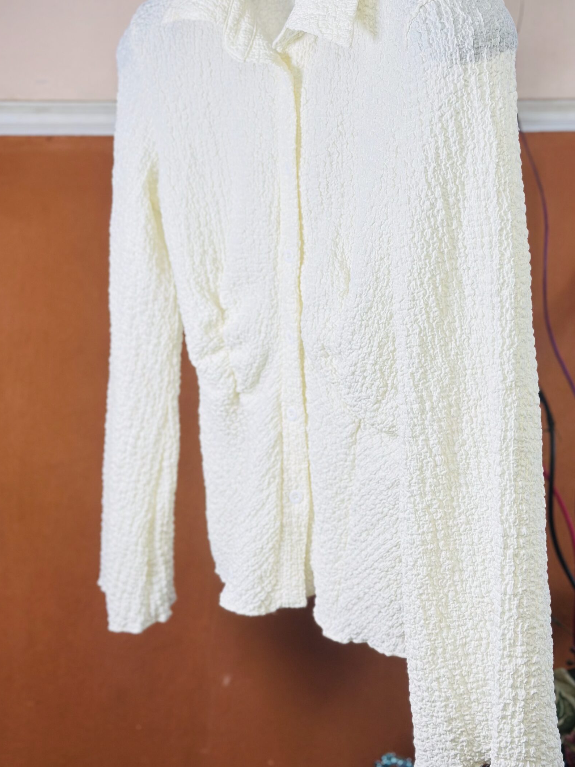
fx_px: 1285
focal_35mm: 58
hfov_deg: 25.2
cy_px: 307
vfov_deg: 33.1
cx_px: 320
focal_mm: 6.86
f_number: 1.78
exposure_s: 1/133
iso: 64
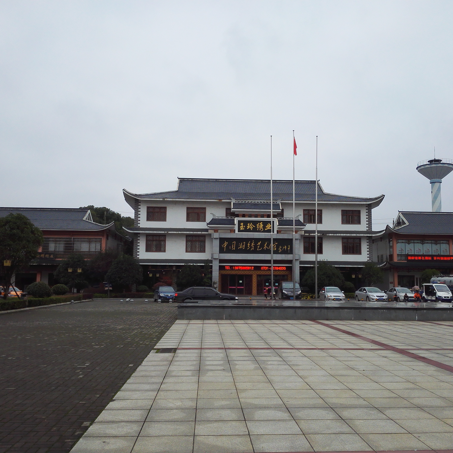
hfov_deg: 47.2
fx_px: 518
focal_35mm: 35
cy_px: 232
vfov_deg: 47.2
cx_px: 239
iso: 80
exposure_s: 1/880
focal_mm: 3.8
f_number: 2
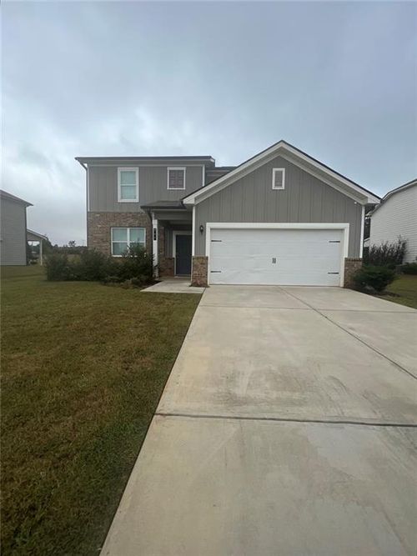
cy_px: 278
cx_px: 208
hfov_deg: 89.9
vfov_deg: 106.2
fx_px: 209
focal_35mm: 13
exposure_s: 1/1064
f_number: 1.8
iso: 32
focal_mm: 1.57
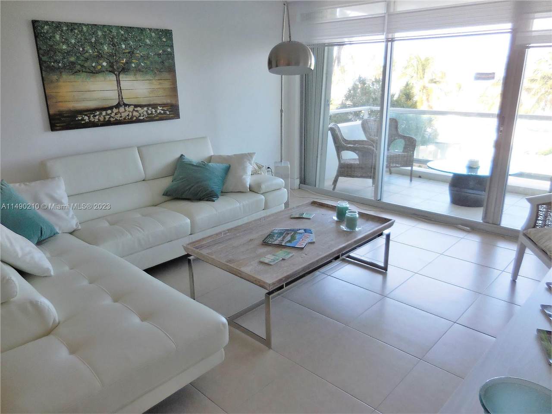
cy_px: 207
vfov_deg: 54.9
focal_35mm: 25
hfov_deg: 69.4
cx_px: 276
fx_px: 399
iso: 125
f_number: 3.3
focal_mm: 4.5
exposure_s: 1/100
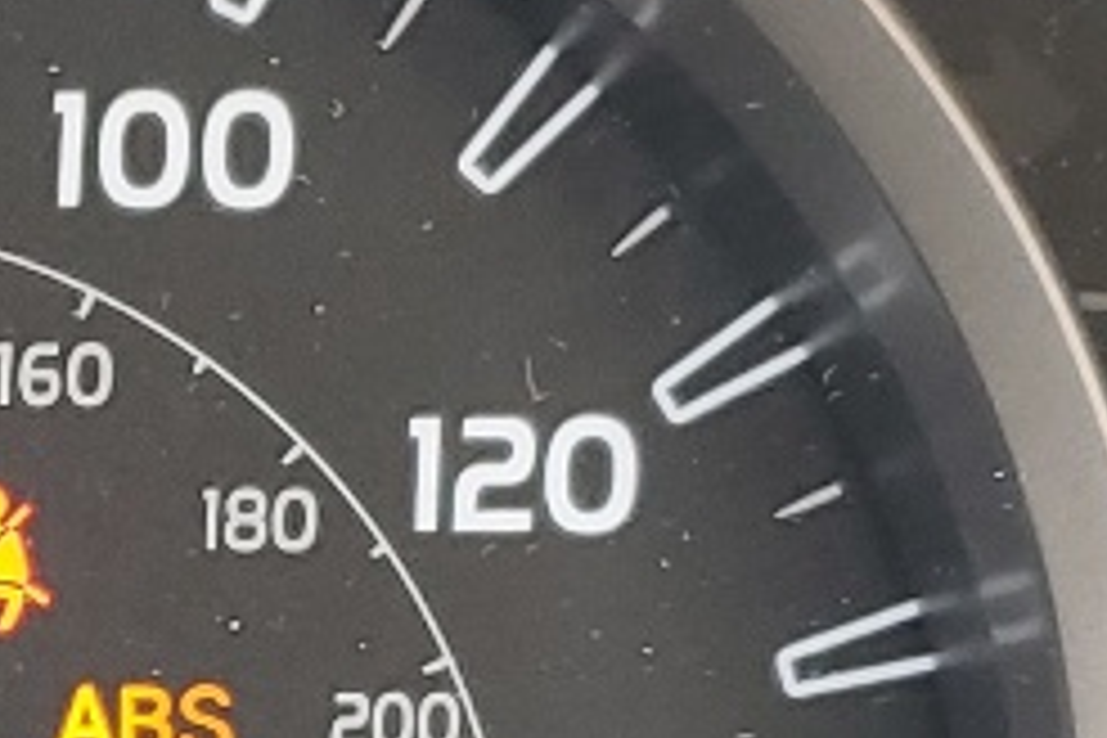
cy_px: 904
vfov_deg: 7.7
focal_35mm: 176
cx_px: -297
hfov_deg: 11.4
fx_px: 5412
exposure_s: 1/120
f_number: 1.5
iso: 65
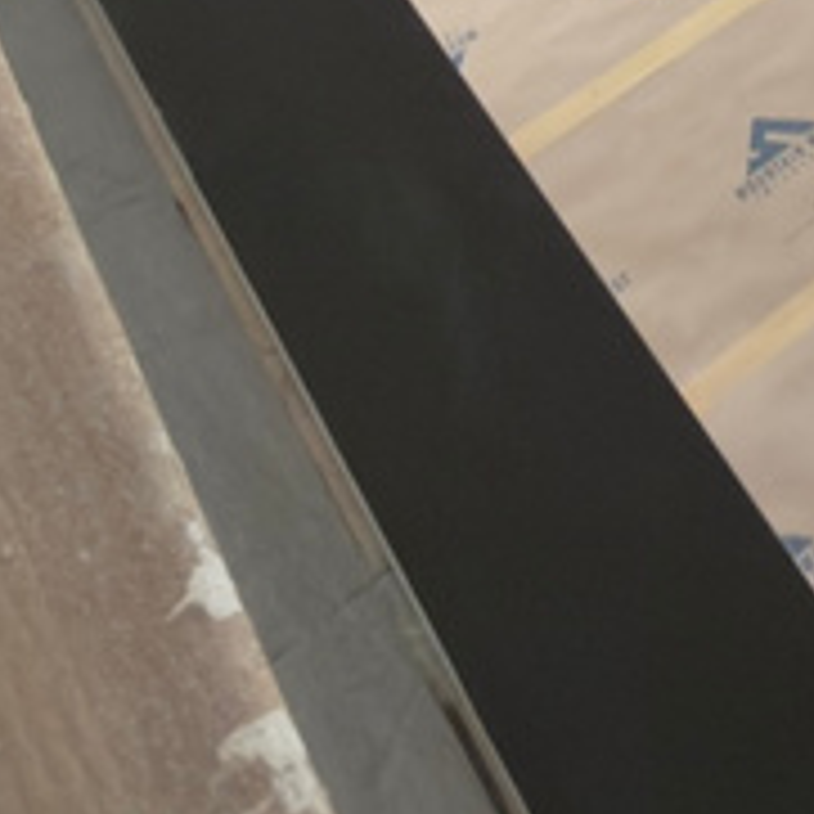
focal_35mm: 70
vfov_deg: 17.2
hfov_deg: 22.8
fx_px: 1862
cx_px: 962
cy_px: -859
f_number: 2.2
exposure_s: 1/152
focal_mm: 2.22
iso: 50
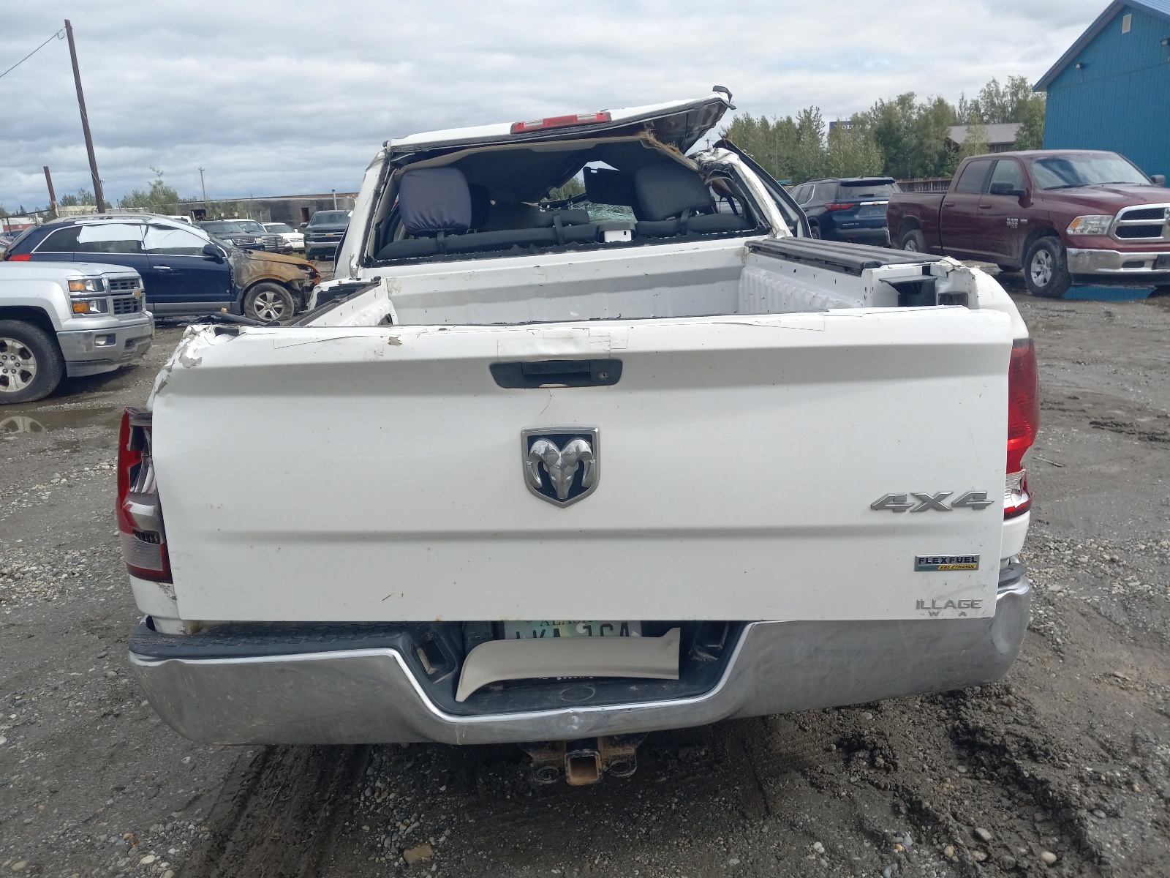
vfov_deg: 51.4
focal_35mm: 27
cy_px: 439
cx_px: 585
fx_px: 913
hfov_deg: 65.3
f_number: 1.8
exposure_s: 1/1667
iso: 40
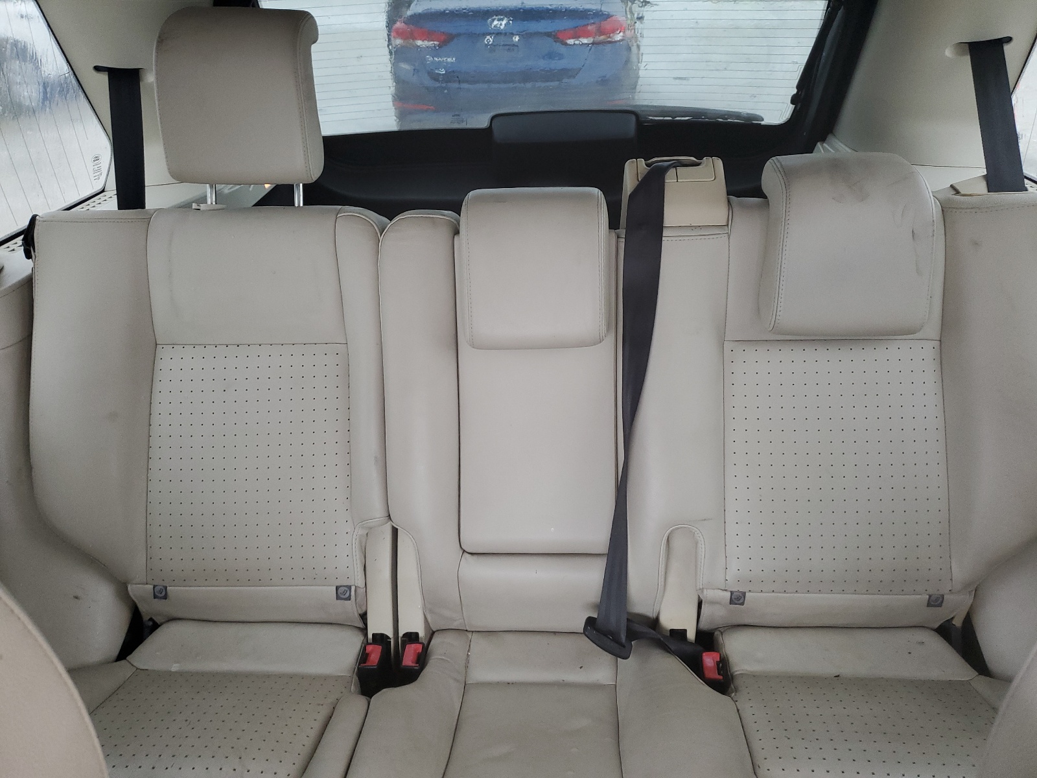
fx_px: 779
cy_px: 389
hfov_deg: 67.3
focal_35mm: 26
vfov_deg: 53.1
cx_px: 518
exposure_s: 1/120
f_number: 1.5
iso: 94
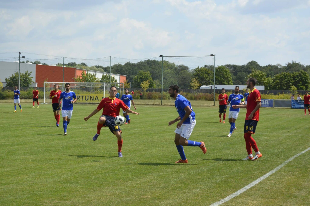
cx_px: 155
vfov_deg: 16.5
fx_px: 709
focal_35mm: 82
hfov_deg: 24.7
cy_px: 103
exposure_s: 1/1600
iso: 400
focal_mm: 55
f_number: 6.3
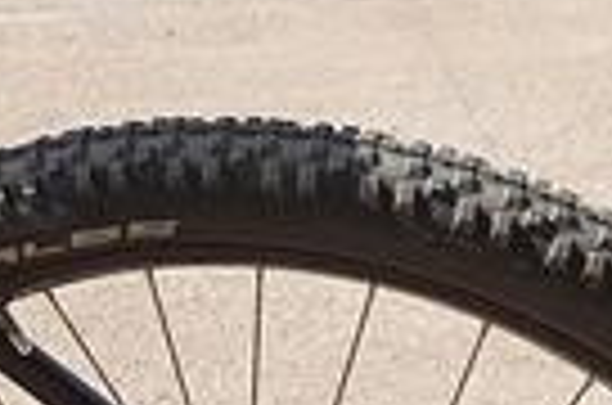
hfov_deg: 10.5
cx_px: -439
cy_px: 216
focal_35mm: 186
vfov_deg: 7.3
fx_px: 3155
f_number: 1.8
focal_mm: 4.27
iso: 103
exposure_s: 1/749
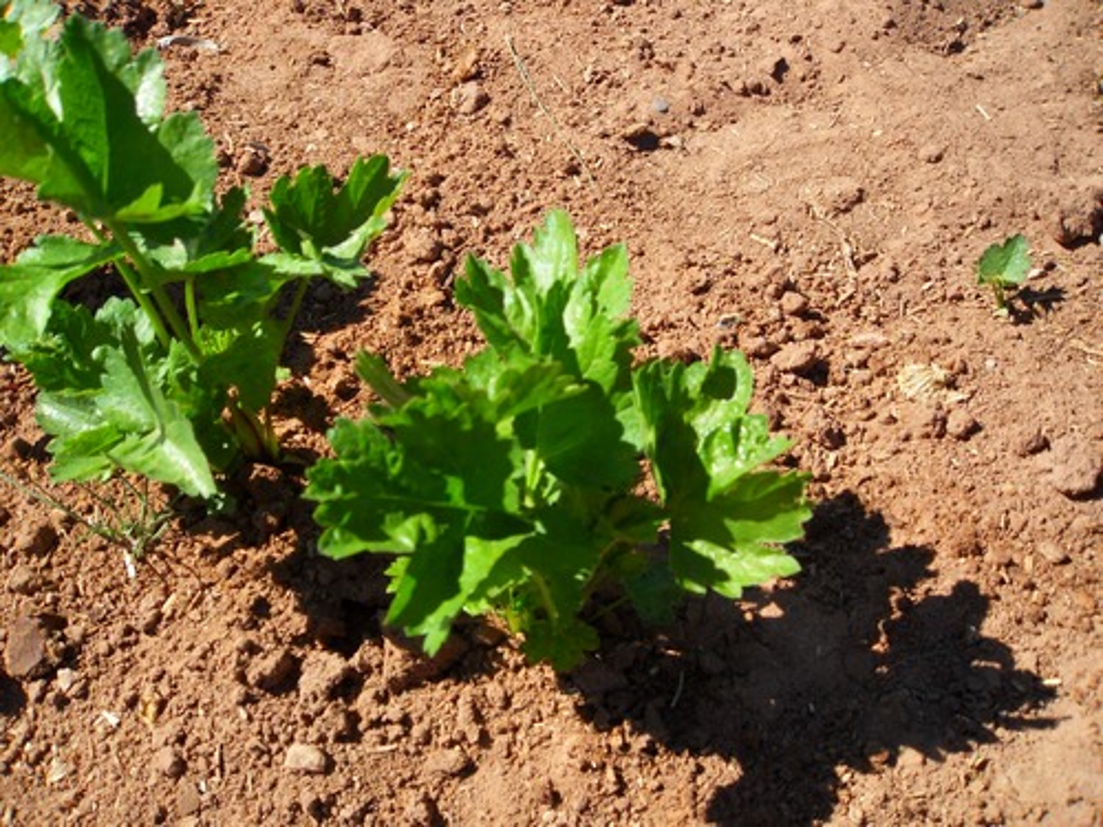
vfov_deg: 40.7
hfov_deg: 52.6
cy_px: 414
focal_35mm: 35
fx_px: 1115
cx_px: 552
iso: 80
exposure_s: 1/90
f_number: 8.2
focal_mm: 6.3
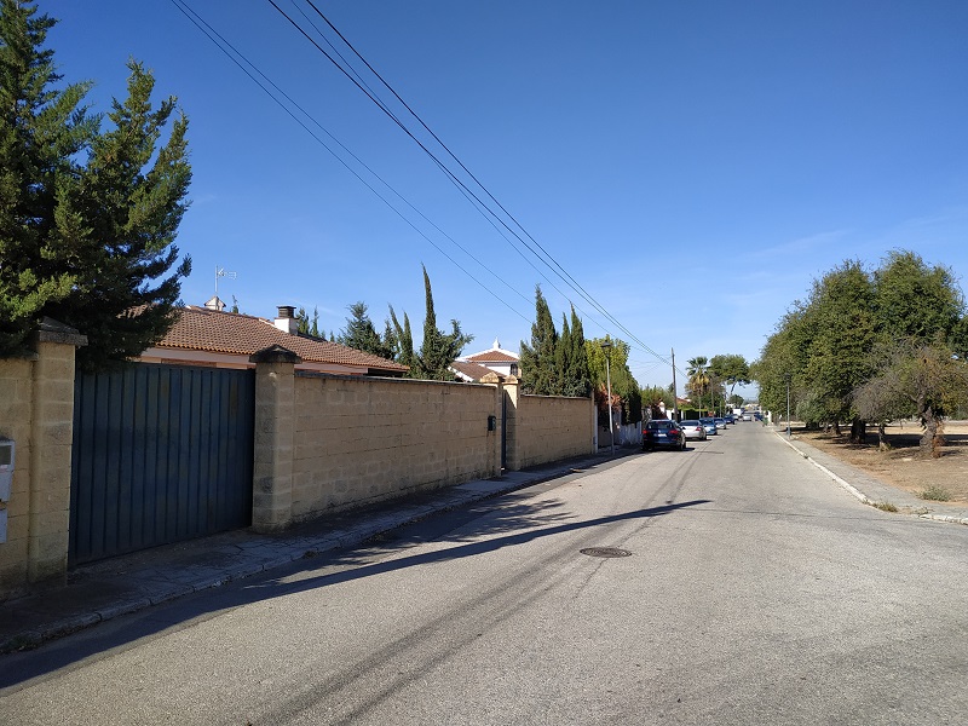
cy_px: 363
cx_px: 484
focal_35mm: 24
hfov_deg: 71.6
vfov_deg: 56.8
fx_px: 671
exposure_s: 1/2054
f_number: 1.9
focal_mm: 3.94
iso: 100
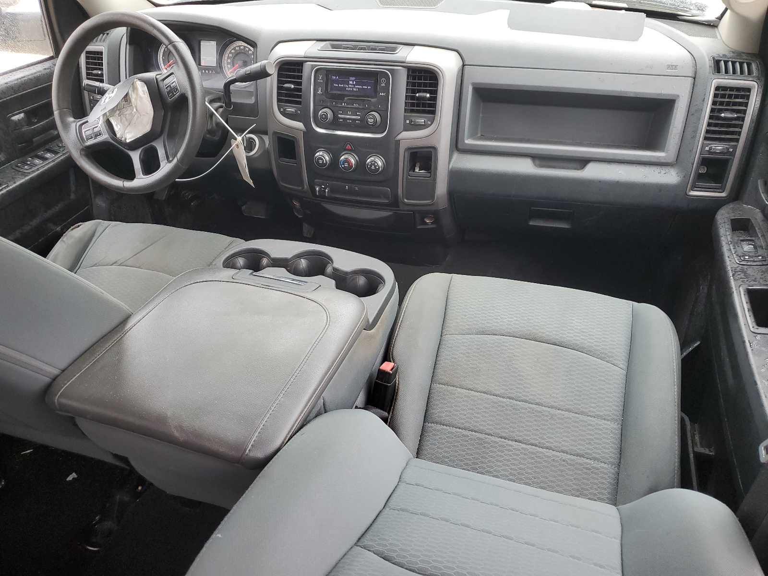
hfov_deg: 67.3
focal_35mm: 26
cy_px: 288
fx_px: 577
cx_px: 384
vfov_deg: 53.1
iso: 64
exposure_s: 1/120
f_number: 1.5
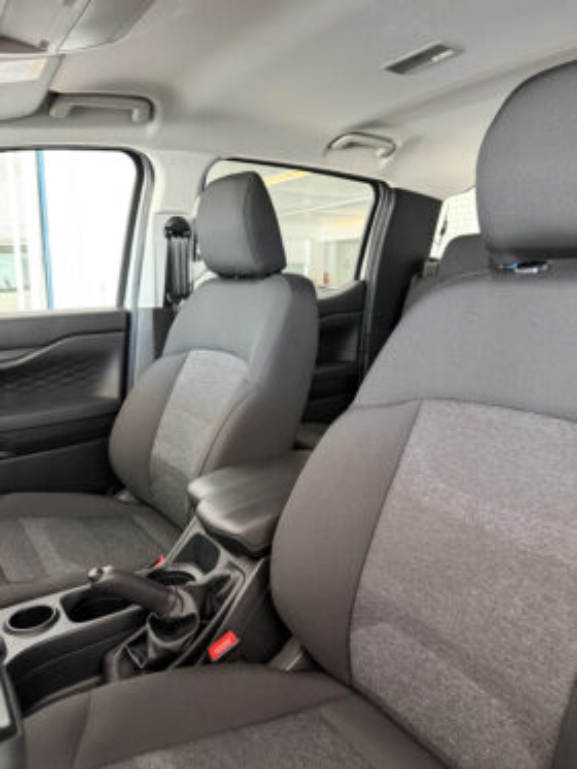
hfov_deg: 56.8
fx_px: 533
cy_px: 384
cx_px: 288
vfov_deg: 71.6
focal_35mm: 24
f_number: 1.78
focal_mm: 6.76
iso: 1000
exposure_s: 1/25
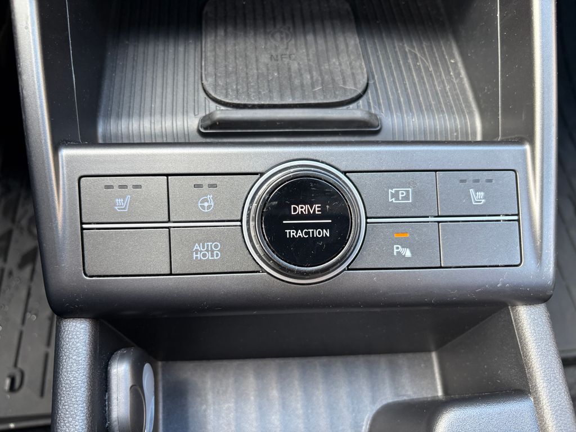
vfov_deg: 53.1
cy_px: 216
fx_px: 433
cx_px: 288
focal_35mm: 26
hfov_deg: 67.3
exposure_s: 1/59
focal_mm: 5.96
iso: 125
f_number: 1.6
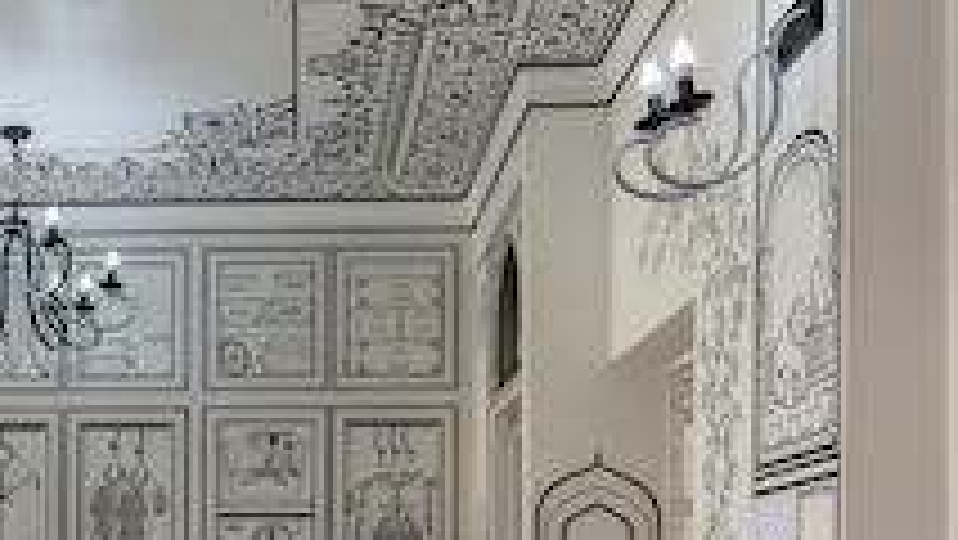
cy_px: 610
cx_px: 193
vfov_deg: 19.5
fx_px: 1499
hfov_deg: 34.4
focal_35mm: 59
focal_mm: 15
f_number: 11
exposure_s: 1/30
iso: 100
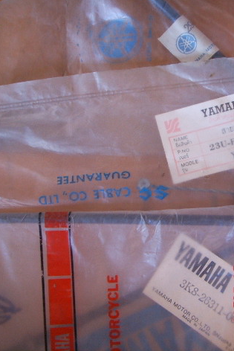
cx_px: 199
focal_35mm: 55
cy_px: 173
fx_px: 536
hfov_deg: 24.1
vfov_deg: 36.2
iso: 150
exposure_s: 1/20
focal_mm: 6.6
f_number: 3.5
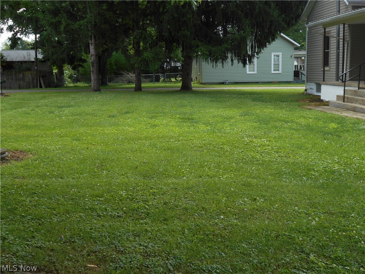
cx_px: 182
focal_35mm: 43
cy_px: 137
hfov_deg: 43.9
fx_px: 453
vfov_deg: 33.6
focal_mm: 7.7
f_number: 4.2
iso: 80
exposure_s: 1/320
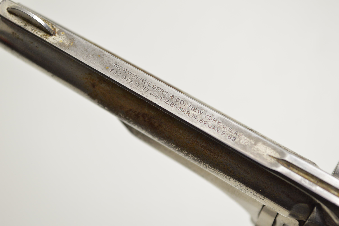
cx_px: 170
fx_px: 776
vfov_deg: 16.5
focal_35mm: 82
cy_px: 113
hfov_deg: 24.6
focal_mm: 55
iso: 800
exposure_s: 1/125
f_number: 6.3
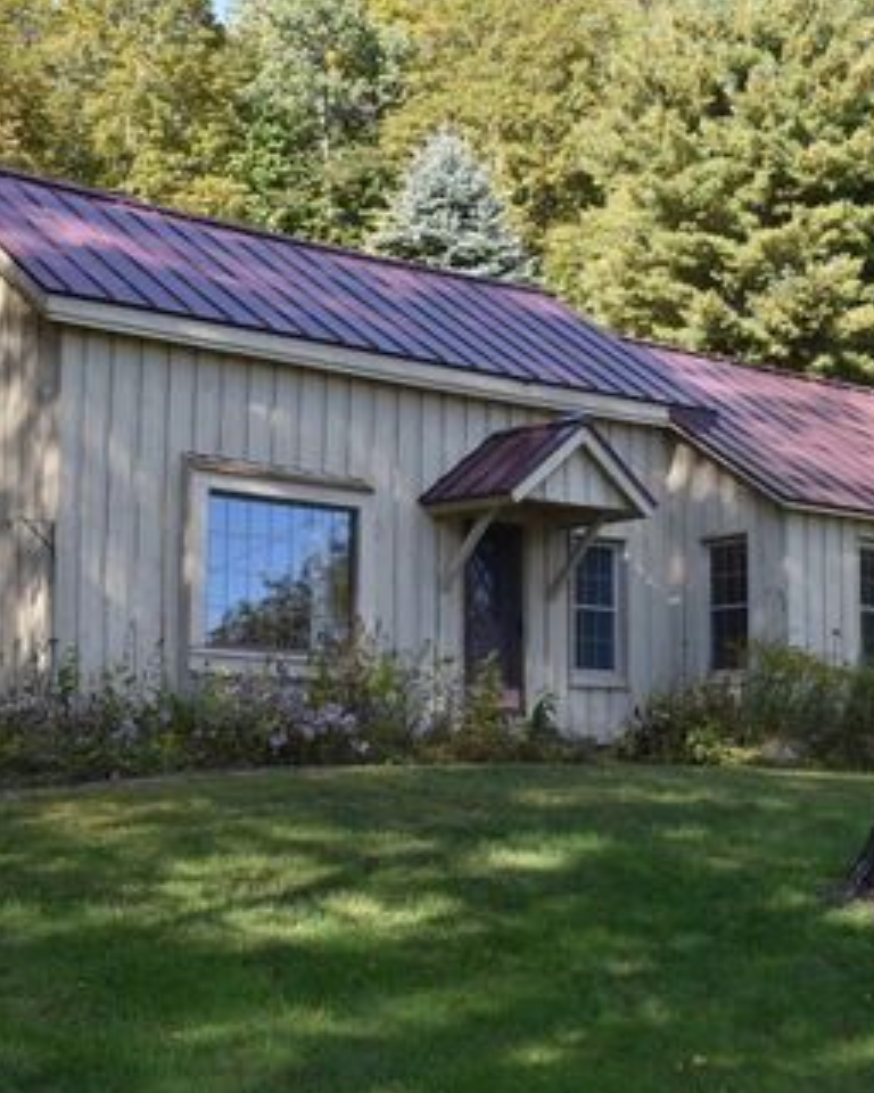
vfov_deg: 29.7
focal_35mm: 64
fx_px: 2061
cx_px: 577
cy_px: 553
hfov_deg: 23.8
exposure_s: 1/250
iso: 200
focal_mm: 29
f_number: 6.3
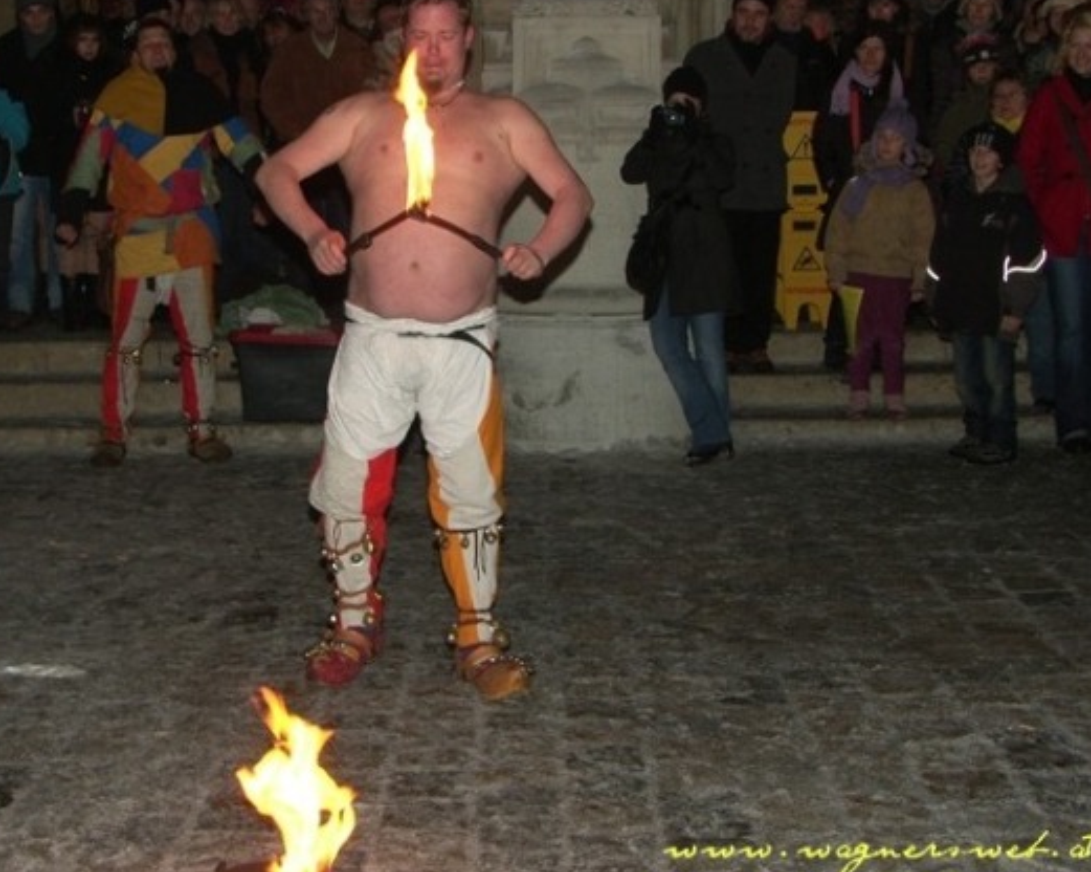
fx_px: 1742
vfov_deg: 28.1
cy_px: 438
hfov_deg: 34.7
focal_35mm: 54
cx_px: 442
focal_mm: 11.5
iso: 50
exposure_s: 1/50
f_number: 2.5
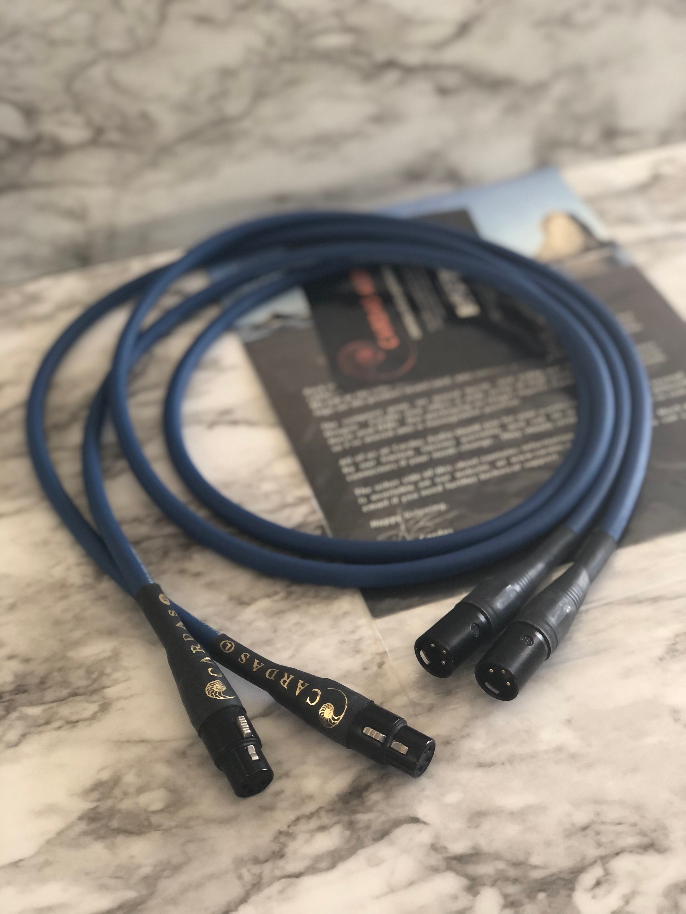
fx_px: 1374
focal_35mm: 52
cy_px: 457
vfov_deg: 36.8
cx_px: 343
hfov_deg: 28.0
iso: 100
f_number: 2.4
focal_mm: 6
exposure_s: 1/40
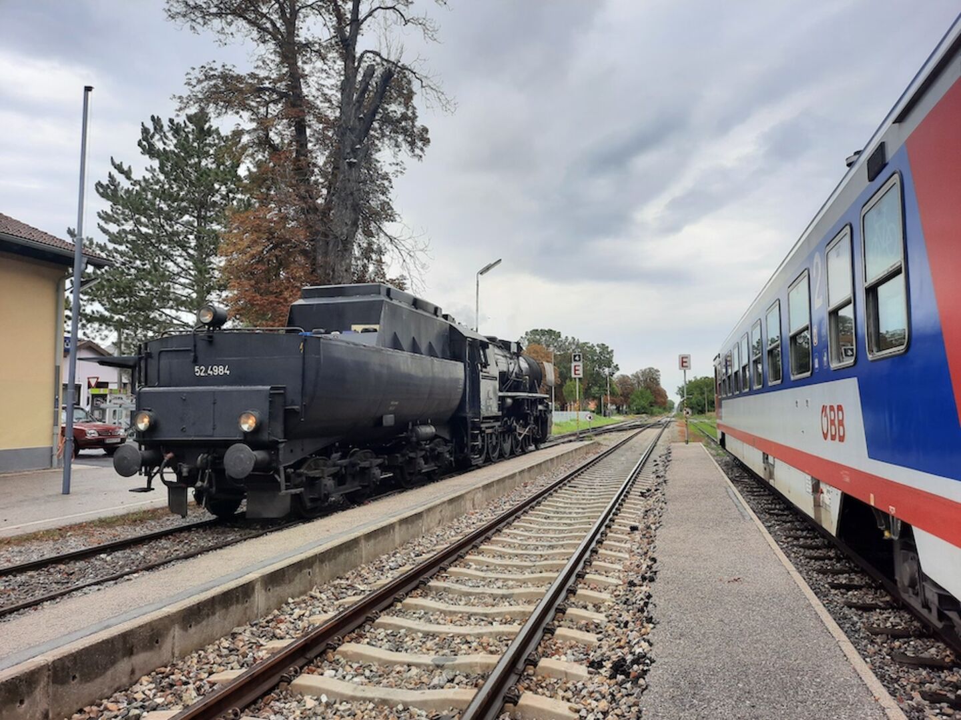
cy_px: 360
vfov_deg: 54.9
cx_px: 480
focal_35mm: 25
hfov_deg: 69.4
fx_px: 694
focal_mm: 4.6
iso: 32
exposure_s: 1/313
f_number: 2
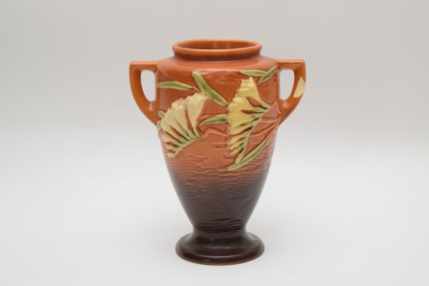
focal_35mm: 82
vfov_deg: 16.6
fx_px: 983
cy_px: 143
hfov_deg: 24.6
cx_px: 214
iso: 1100
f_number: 5.6
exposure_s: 1/60
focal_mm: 55
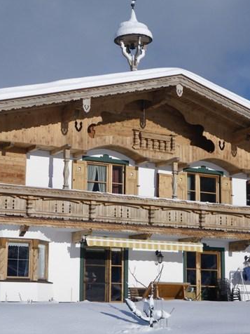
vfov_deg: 26.3
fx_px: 713
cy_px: 166
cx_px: 104
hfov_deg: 19.9
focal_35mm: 74
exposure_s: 1/160
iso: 64
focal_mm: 9.8
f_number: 9.8
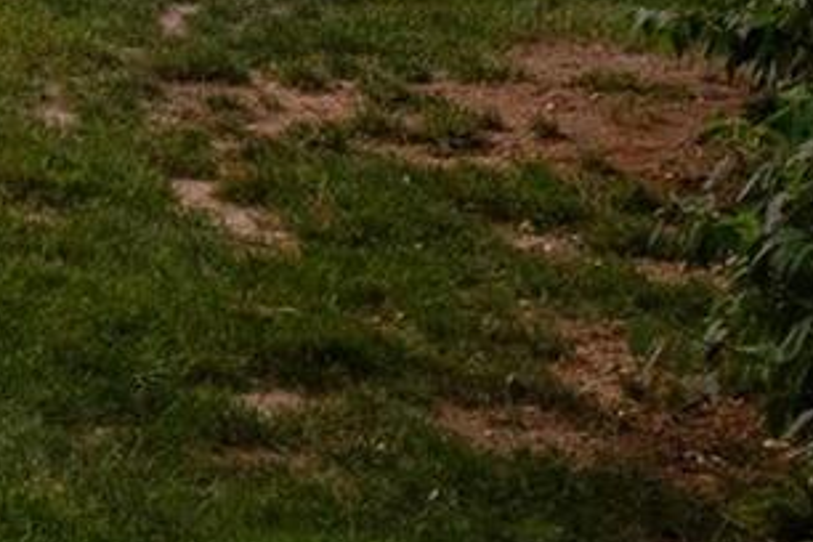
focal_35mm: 188
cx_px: -1039
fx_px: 4245
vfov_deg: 6.9
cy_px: -699
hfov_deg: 9.8
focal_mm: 18
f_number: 8
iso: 400
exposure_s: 1/1.67
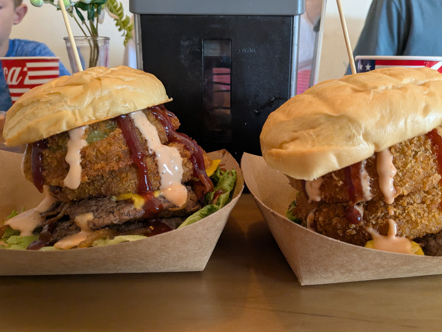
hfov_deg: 61.6
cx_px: 228
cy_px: 169
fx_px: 370
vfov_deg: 48.2
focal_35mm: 29
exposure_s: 1/120
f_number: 1.73
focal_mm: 4.38
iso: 635
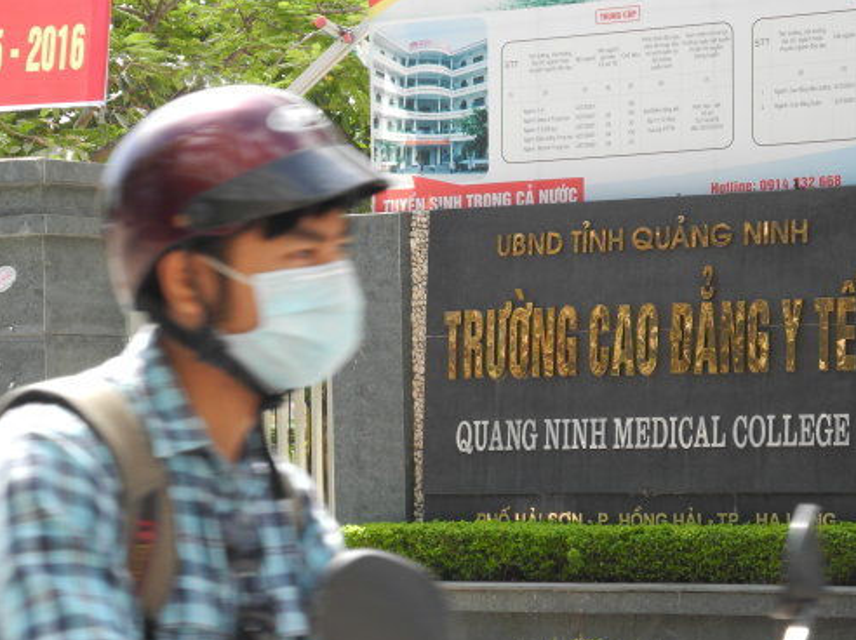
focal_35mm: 142
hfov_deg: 13.9
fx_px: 3508
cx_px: 394
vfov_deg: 10.4
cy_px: 304
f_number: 4.5
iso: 100
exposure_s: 1/200
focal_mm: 22.5
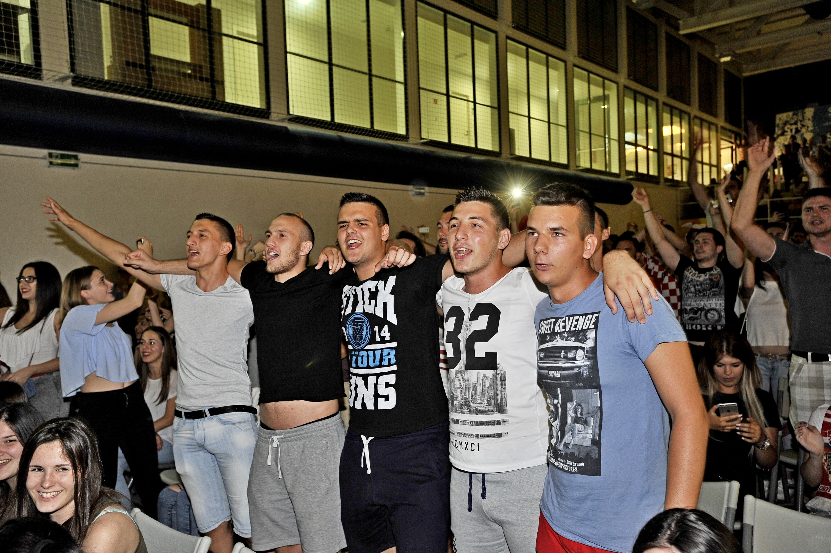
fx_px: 692
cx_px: 416
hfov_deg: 62.0
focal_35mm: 30
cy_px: 276
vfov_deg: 43.6
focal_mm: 30
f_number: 5.6
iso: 1000
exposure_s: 1/30
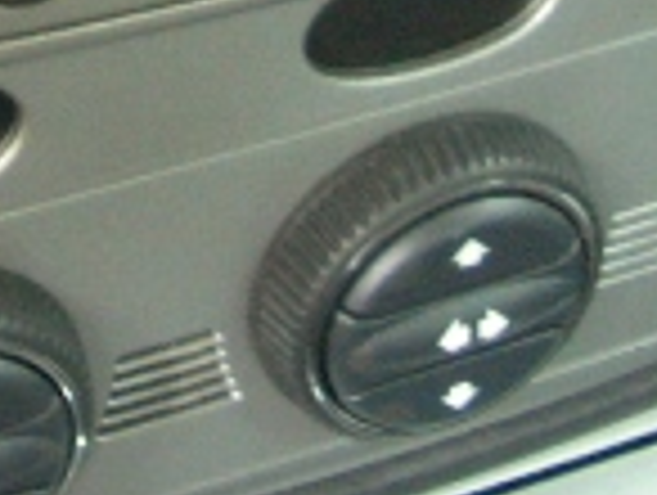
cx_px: 104
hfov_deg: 12.8
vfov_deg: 9.0
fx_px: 2909
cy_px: -562
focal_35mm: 153
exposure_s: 1/20
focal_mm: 5.8
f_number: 2.6
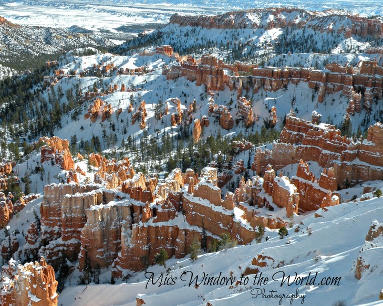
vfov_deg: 33.4
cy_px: 155
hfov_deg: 41.2
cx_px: 188
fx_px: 510
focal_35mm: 45
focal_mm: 7.4
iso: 64
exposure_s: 1/255
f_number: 6.3
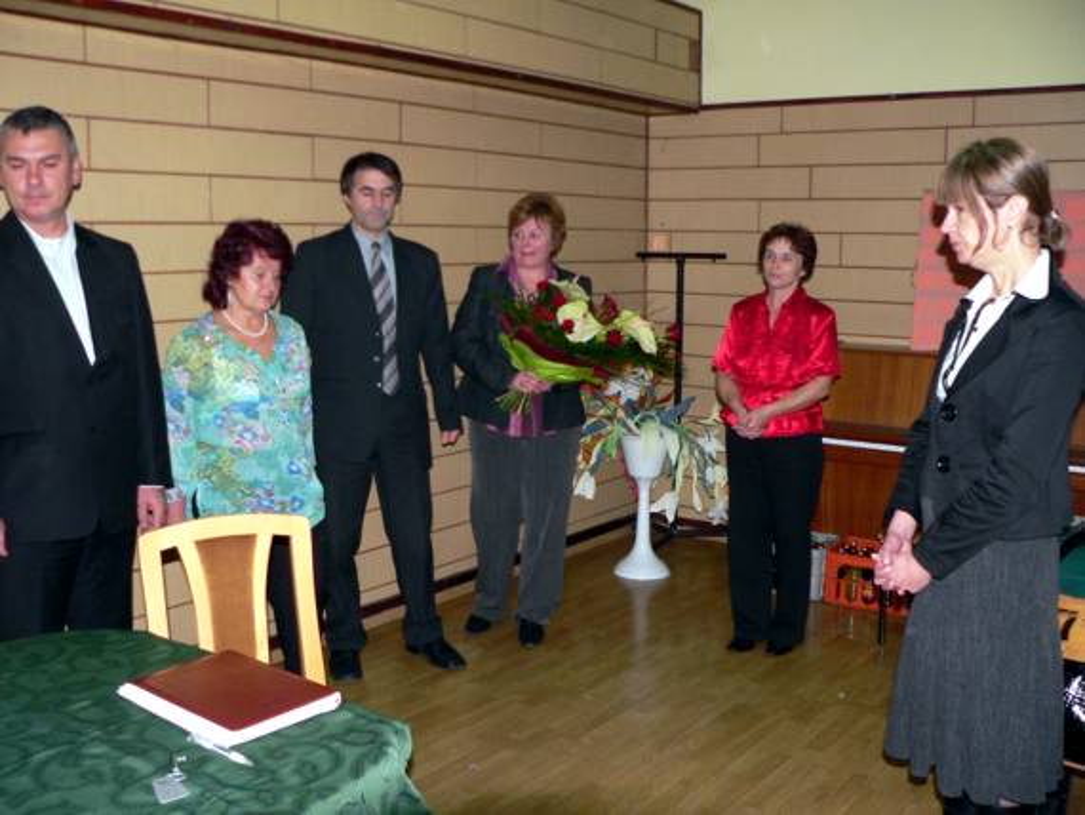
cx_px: 542
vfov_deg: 39.7
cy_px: 408
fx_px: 1129
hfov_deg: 51.3
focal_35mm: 36
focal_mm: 6
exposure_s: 1/60
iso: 200
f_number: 2.8
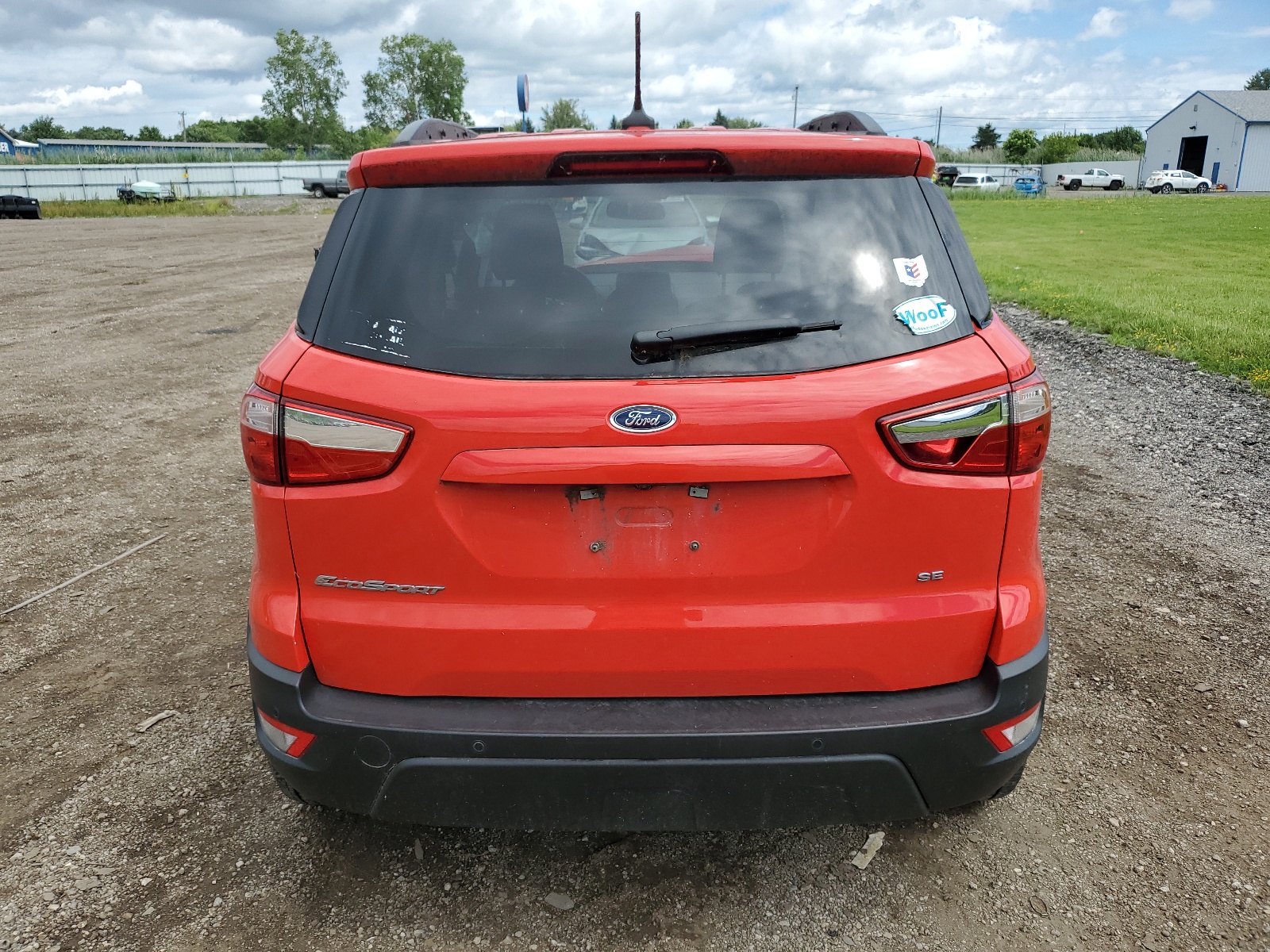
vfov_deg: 53.1
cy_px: 476
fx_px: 954
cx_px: 635
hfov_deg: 67.3
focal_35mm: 26
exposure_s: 1/2500
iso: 50
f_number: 1.5
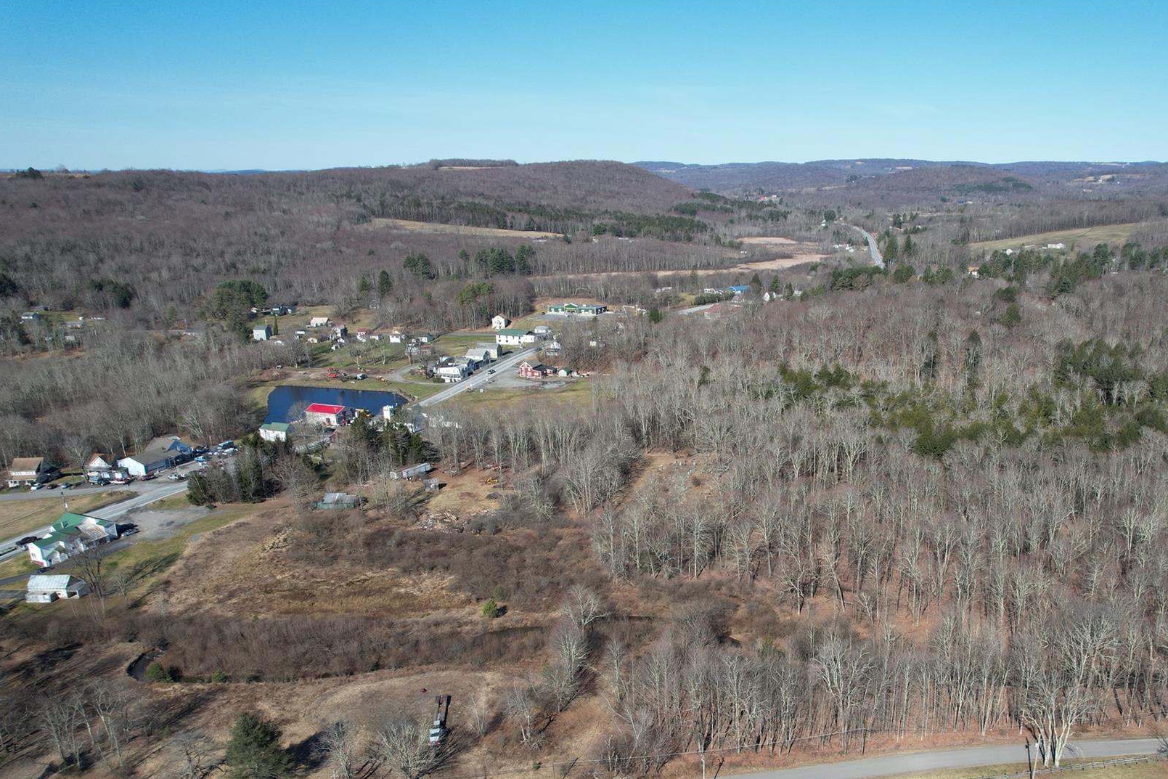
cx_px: 699
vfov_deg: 46.1
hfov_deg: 64.9
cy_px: 478
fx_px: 908
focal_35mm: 28
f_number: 2.8
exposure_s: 1/2000
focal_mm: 8.38
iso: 120
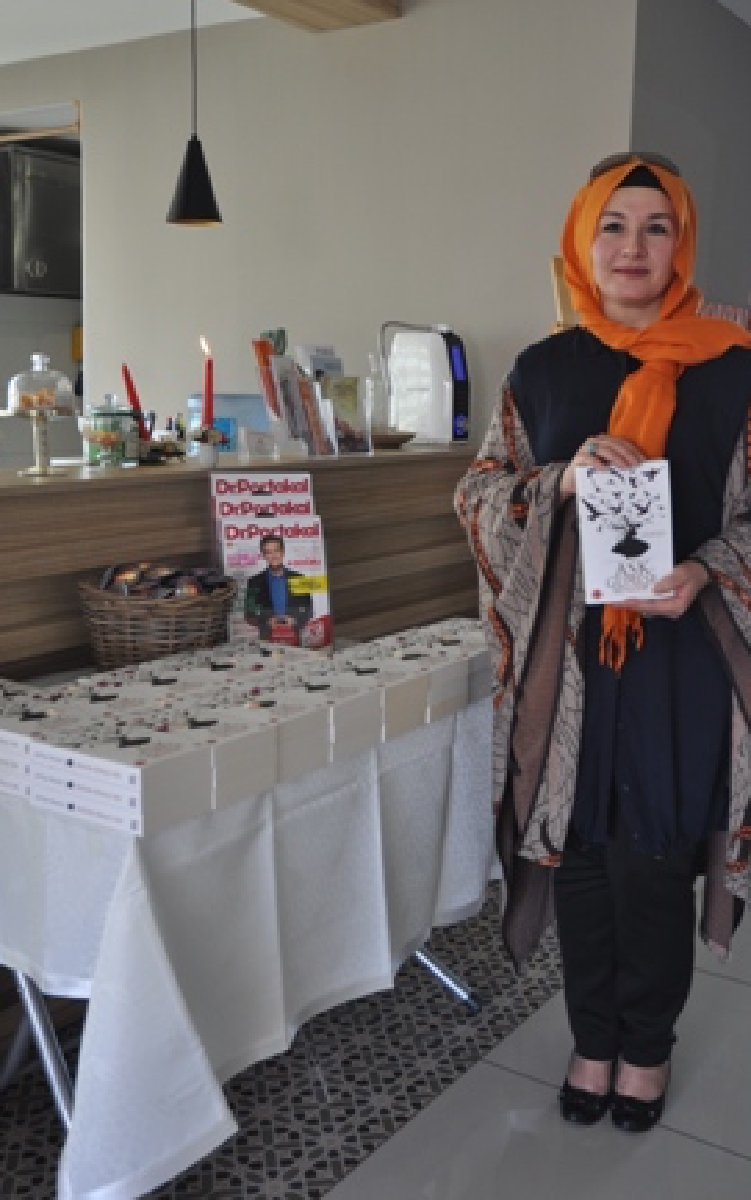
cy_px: 588
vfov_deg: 49.8
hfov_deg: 32.4
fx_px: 1293
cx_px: 402
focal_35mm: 40
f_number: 4
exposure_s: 1/60
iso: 400
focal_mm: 25
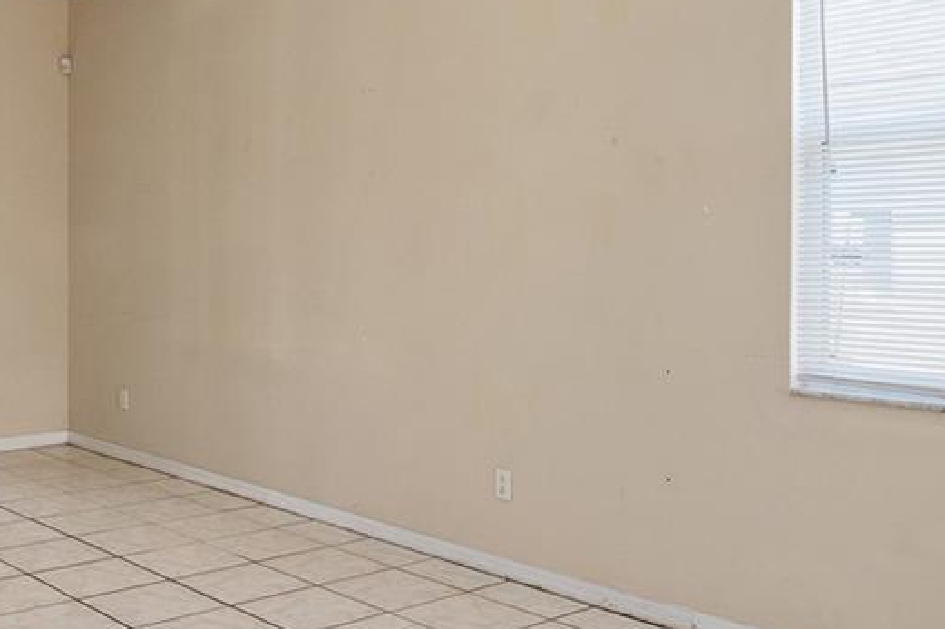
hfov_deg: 42.2
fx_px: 1201
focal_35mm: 46
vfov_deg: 29.2
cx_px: 296
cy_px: 219
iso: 250
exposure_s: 1/10
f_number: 7.1
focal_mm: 14.9
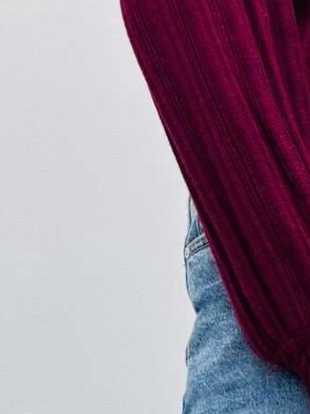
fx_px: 1410
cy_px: 687
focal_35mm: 118
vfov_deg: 15.0
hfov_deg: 12.1
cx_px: 436
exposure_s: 1/130
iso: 32
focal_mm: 5.96
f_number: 1.6
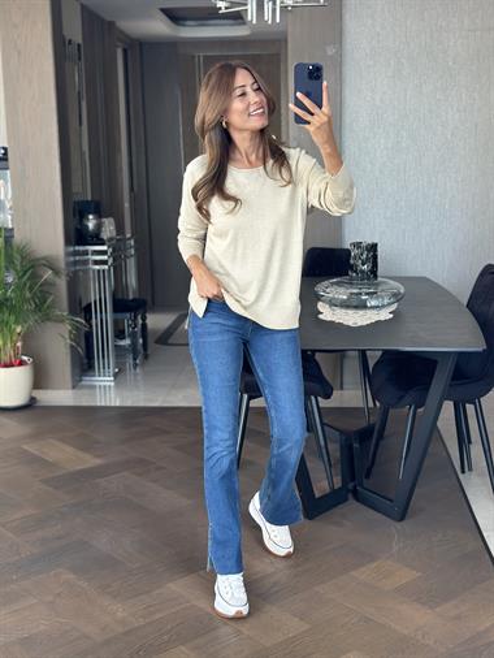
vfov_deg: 39.6
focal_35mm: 48
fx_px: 913
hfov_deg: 30.3
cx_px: 247
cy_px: 329
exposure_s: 1/78
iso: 125
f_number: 1.78
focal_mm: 6.86
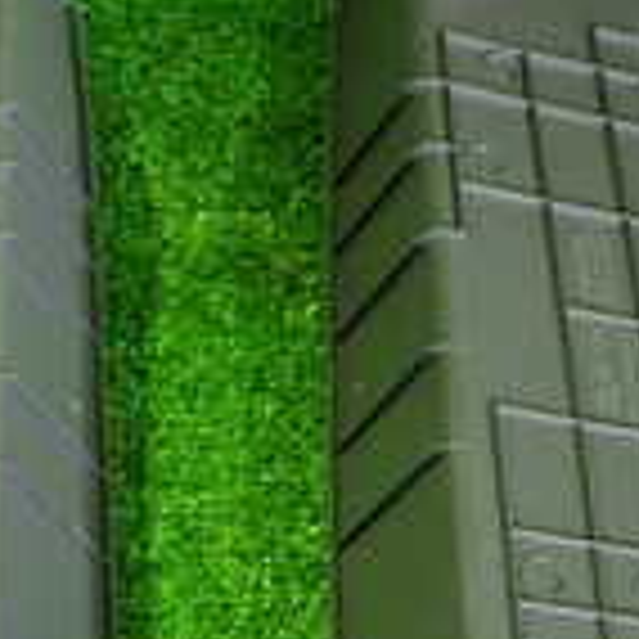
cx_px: 144
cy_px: 531
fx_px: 2339
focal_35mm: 112
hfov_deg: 15.5
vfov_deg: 15.4
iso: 800
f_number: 2.3
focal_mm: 5.4
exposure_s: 1/20
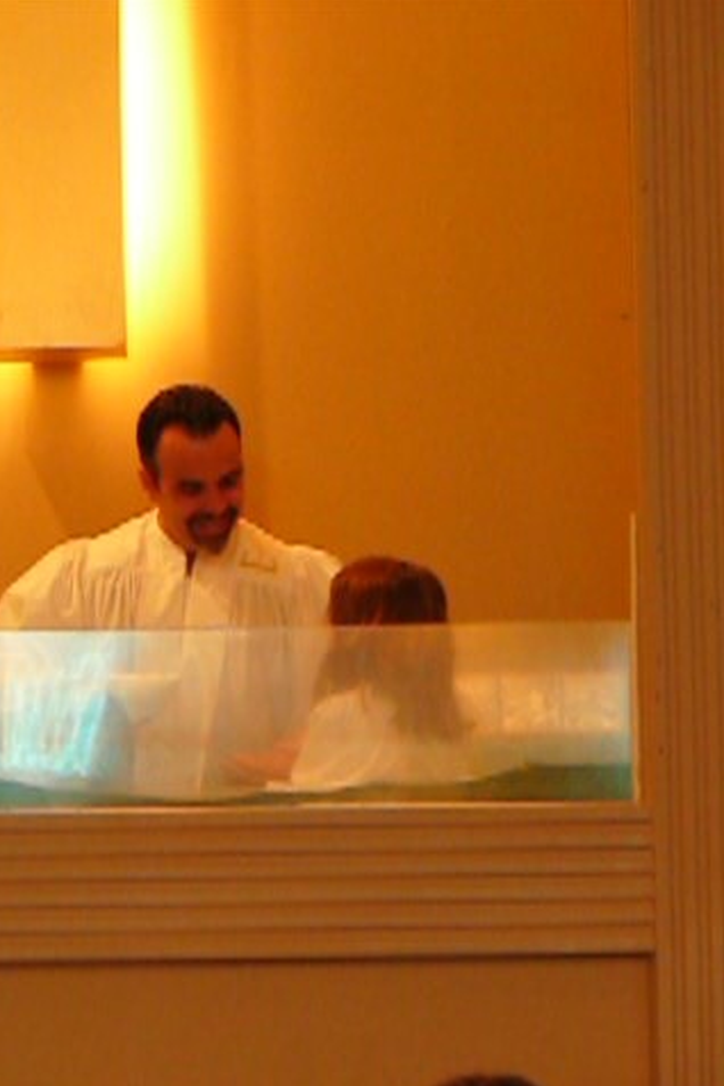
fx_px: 8295
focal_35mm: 275
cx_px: 273
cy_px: 544
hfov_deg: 5.0
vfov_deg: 7.5
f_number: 3.6
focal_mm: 41.7
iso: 80
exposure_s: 1/5
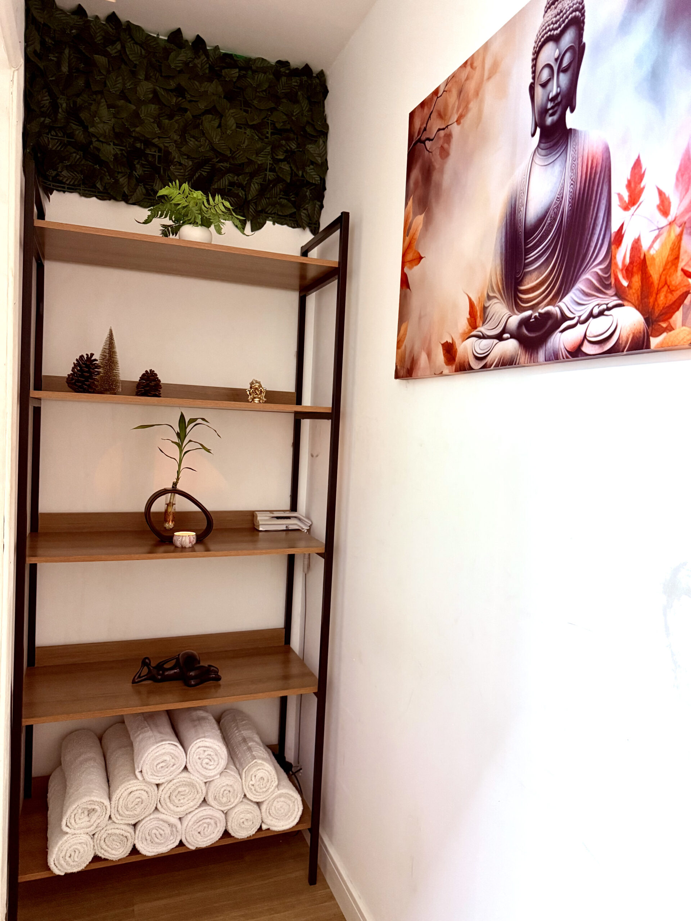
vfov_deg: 71.6
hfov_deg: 56.8
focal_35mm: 24
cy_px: 460
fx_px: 639
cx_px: 346
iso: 640
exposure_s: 1/40
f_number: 1.78
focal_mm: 6.76
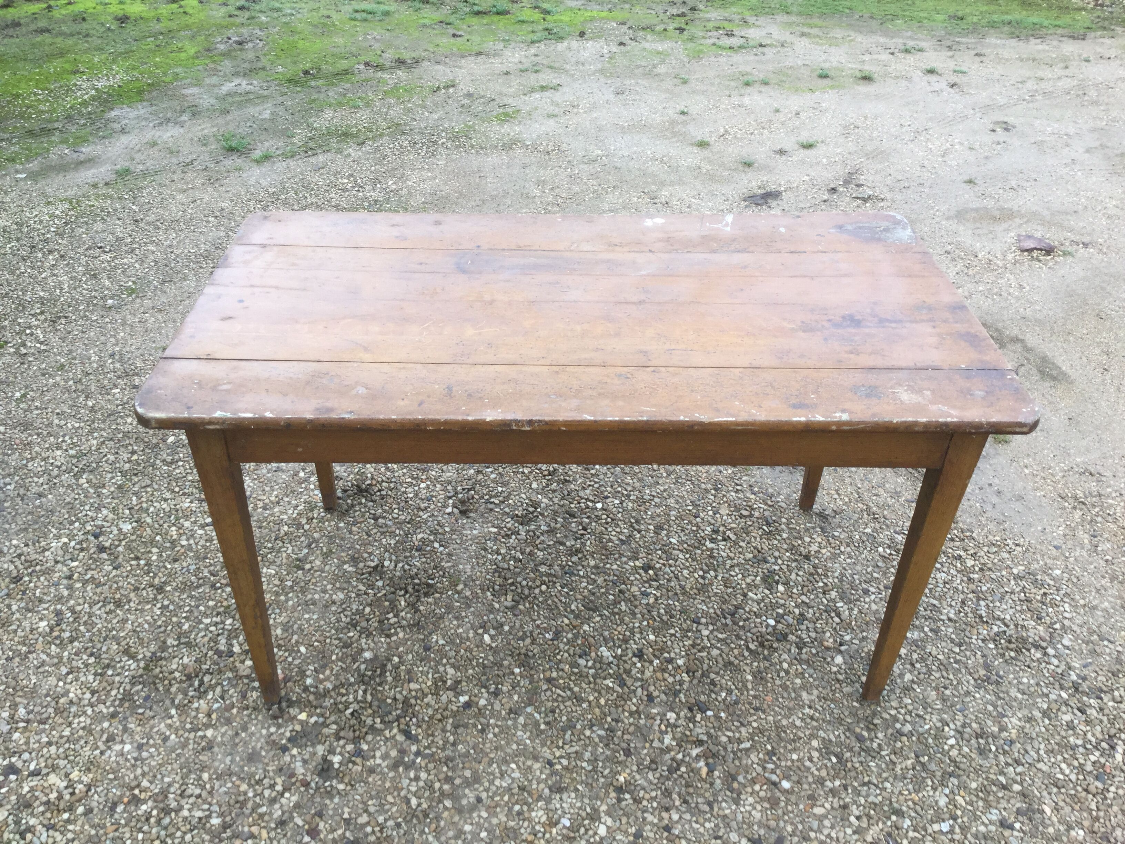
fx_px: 1007
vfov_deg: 45.4
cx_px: 562
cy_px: 422
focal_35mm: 31
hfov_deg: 58.4
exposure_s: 1/50
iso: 32
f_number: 2.4
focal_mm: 3.3
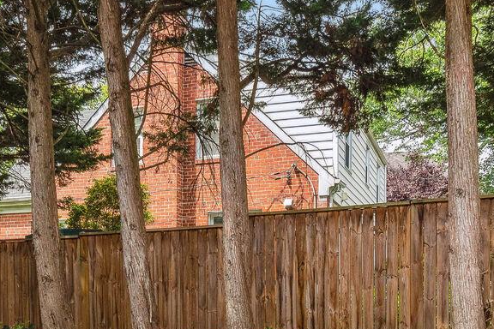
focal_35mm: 45
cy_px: 376
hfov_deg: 43.2
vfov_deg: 27.0
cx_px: 181
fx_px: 617
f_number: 9
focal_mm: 10
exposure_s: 1/125
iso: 200
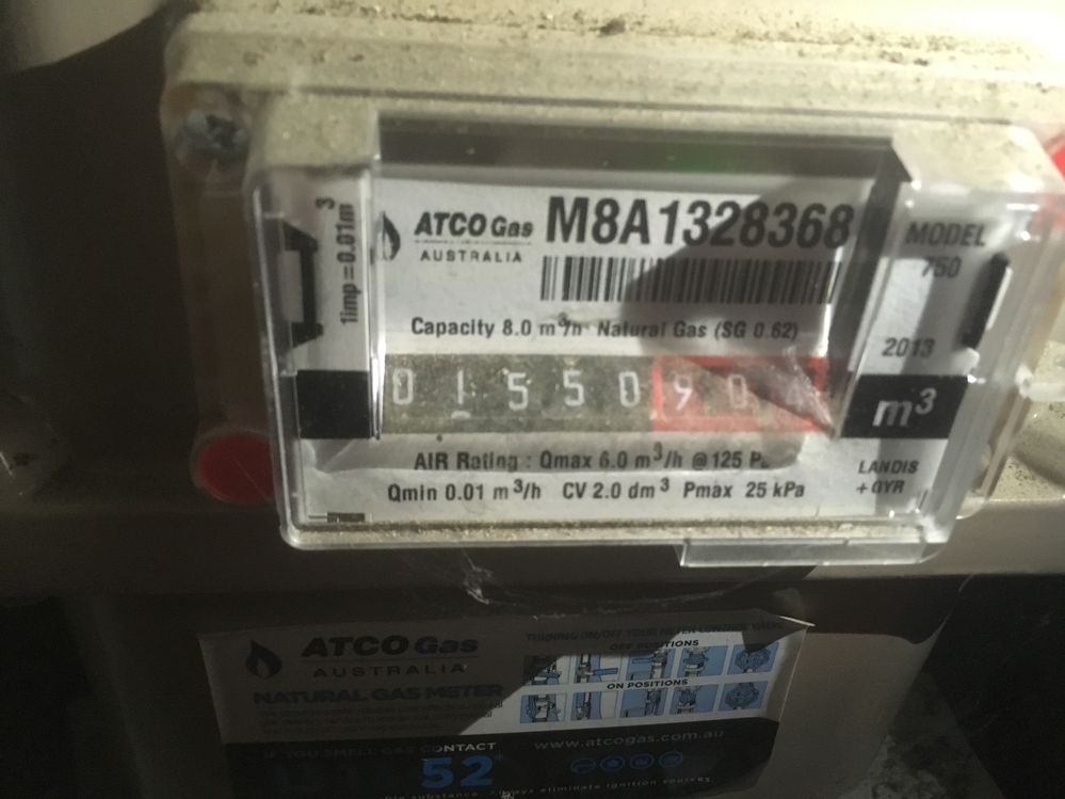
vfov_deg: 48.2
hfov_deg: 61.7
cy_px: 400
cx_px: 532
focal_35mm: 29
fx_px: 892
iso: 320
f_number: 2.2
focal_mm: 4.15
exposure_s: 1/17
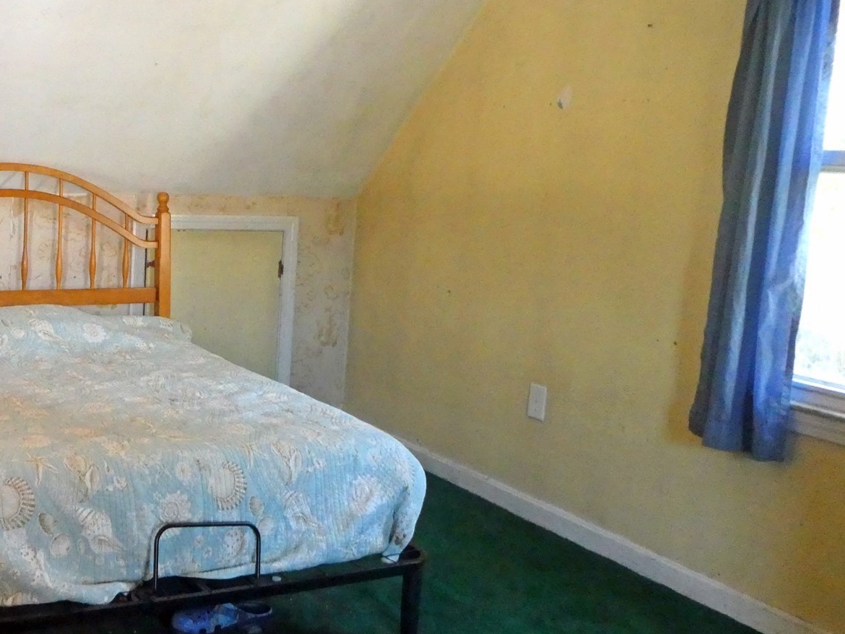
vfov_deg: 34.4
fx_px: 1025
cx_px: 134
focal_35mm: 42
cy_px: 297
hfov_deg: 42.2
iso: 800
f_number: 3.3
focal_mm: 4.3
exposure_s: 1/60
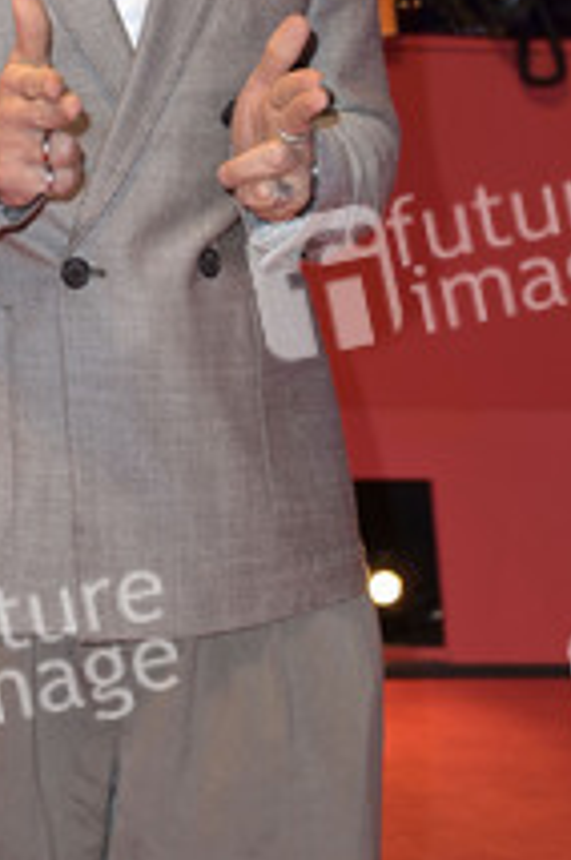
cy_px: 64
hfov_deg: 9.3
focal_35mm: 146
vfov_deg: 13.9
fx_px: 3485
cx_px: 88
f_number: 5.6
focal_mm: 78
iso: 1250
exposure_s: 1/160
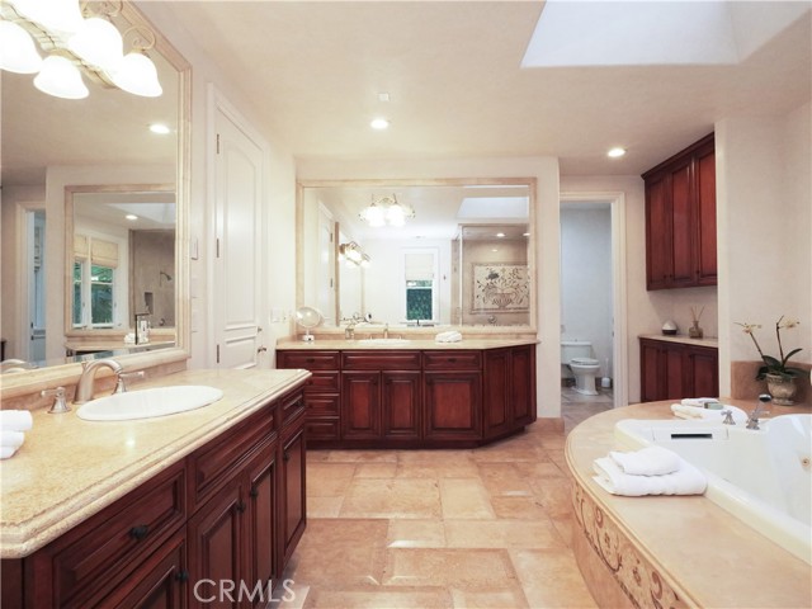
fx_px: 422
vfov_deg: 71.6
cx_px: 406
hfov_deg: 87.8
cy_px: 304
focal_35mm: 18
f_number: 8
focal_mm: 9
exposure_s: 1/125
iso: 2500
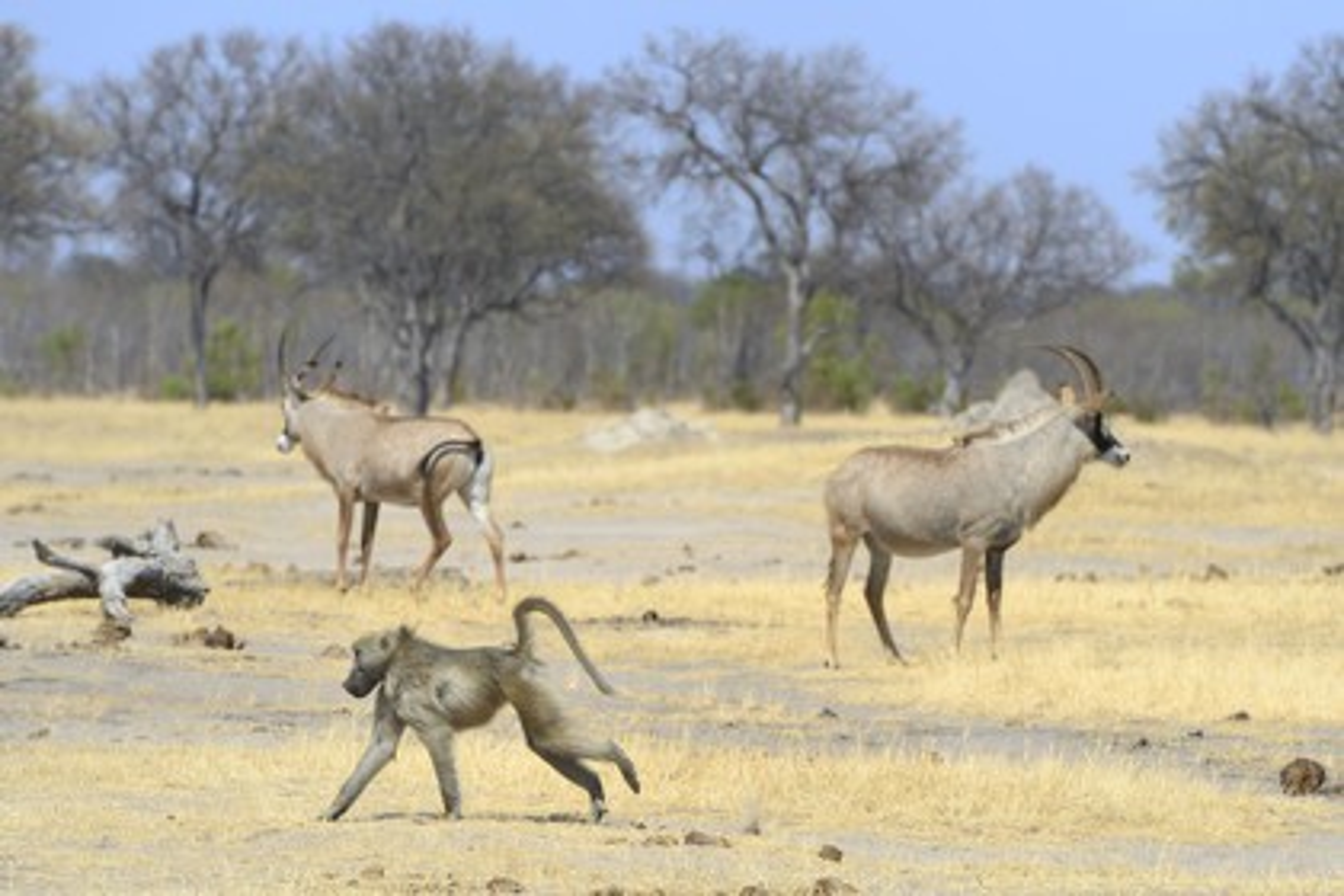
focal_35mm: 280
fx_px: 10453
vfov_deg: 4.9
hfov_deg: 7.4
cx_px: 672
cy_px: 448
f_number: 8
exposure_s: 1/1000
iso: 400
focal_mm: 280
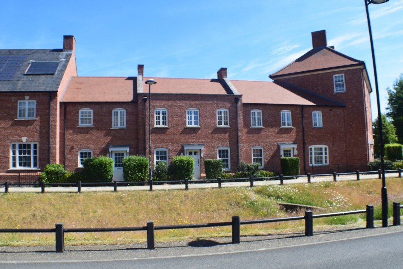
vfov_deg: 36.9
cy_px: 134
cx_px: 202
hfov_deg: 53.1
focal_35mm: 36
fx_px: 403
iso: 400
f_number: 10
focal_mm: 24
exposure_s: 1/320
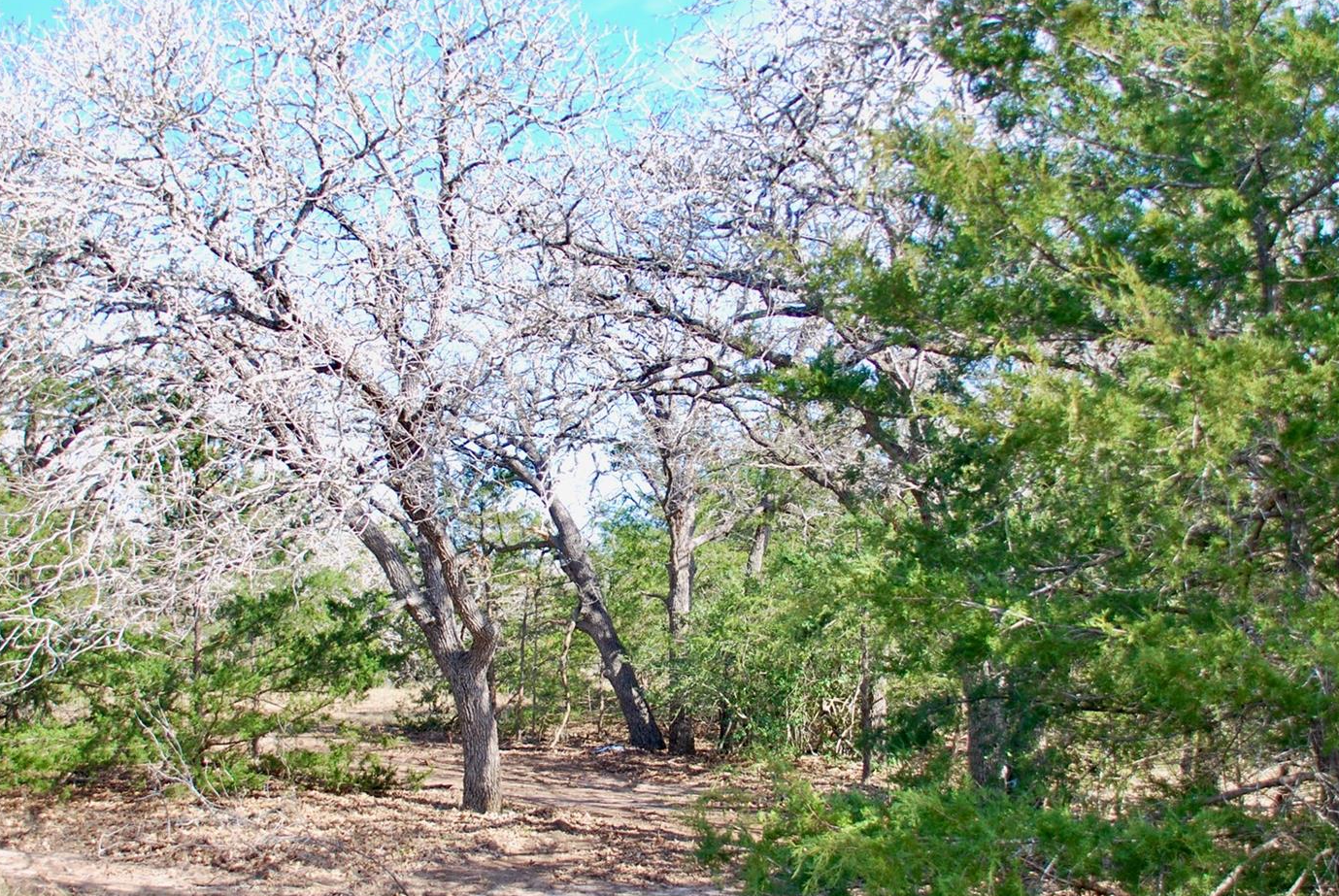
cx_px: 648
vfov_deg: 27.6
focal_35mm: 49
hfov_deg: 40.3
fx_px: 1825
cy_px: 513
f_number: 4.5
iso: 100
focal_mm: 22
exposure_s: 1/200
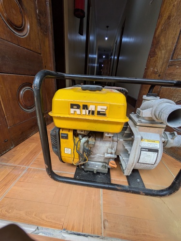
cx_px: 90
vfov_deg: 102.1
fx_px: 98
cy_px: 120
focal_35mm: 14
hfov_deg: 85.7
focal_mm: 1.83
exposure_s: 1/173
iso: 74
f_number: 2.2
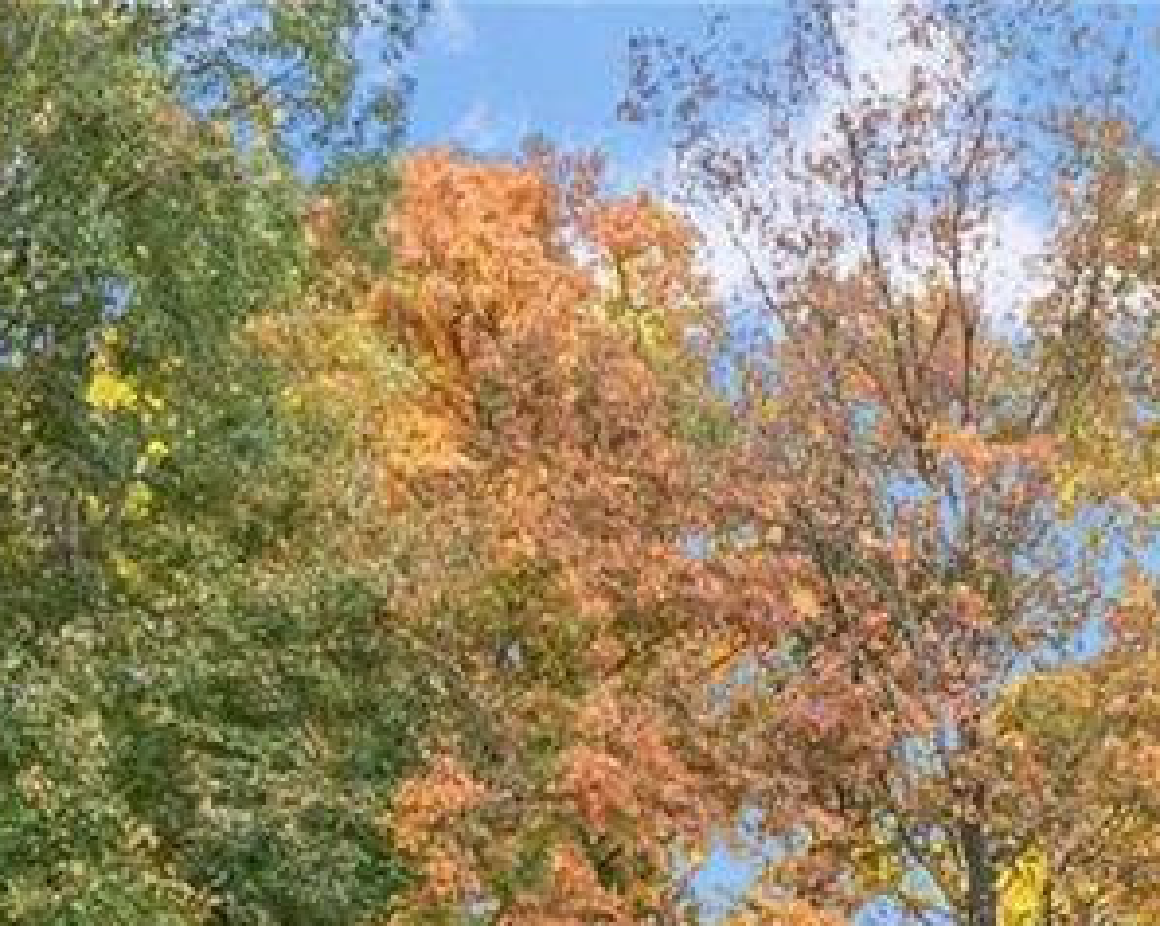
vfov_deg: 14.3
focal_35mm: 81
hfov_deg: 23.4
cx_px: 824
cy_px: 2079
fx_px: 2778
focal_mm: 8
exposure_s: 1/100
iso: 400
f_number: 6.3
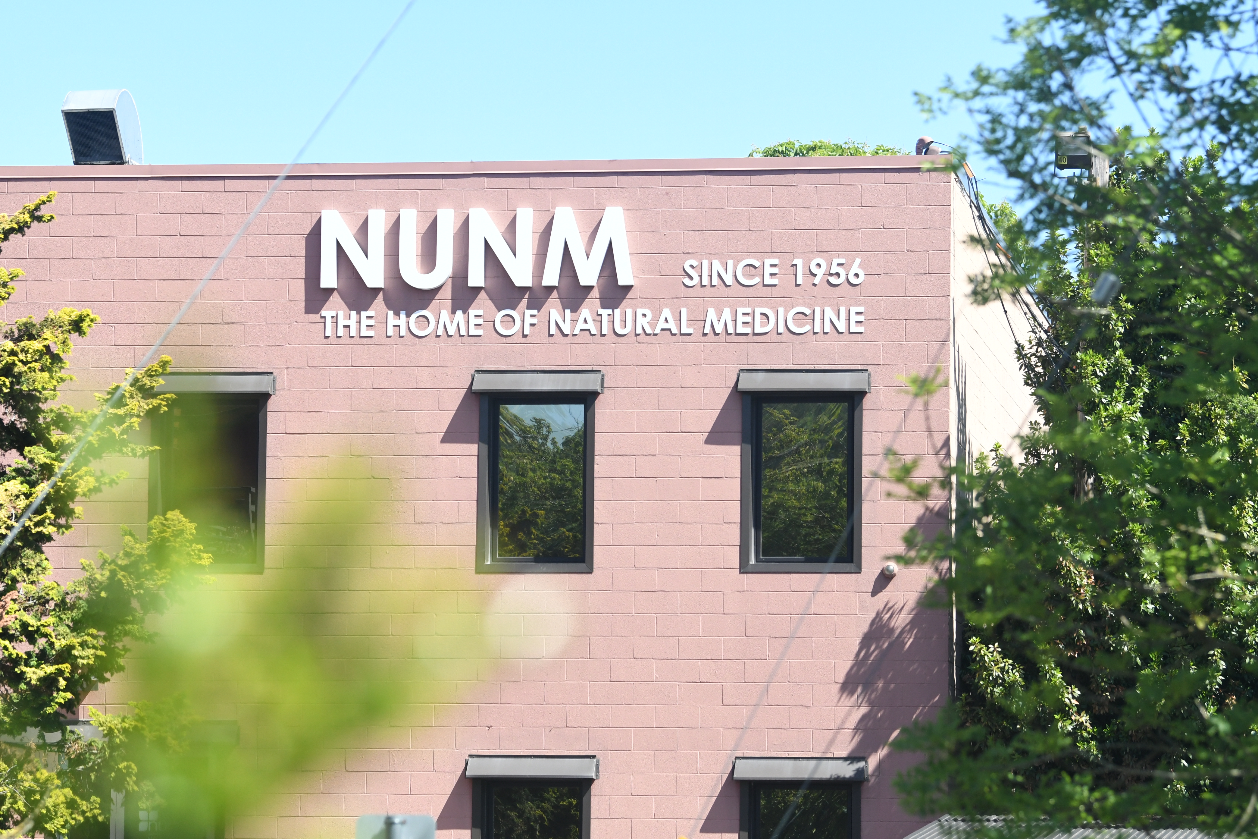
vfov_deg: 9.0
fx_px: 5346
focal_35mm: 153
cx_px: 629
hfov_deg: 13.4
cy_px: 420
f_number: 4
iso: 800
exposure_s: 1/3200
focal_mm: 102
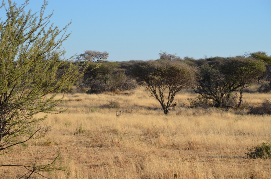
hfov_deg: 16.1
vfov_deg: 10.7
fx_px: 958
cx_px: 136
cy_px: 90
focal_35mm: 128
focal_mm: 85
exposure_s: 1/250
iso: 125
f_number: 8
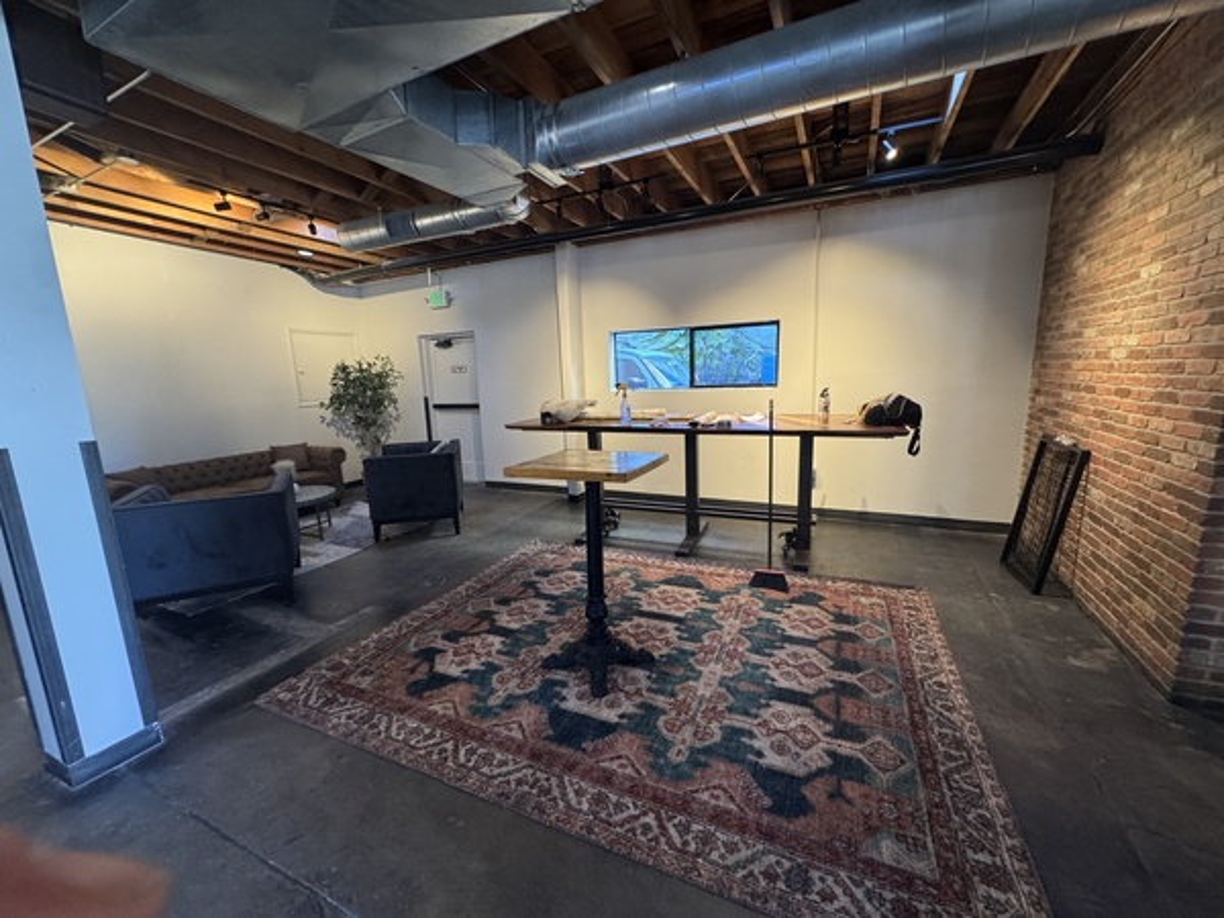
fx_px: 495
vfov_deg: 85.7
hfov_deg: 102.1
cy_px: 459
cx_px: 612
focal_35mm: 14
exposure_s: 1/60
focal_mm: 2.22
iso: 320
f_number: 2.2
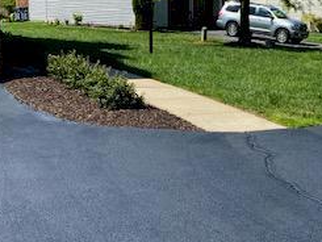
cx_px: 265
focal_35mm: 68
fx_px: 633
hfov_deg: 27.9
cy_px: 116
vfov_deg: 21.6
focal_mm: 4.25
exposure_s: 1/1656
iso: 32
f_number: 1.8
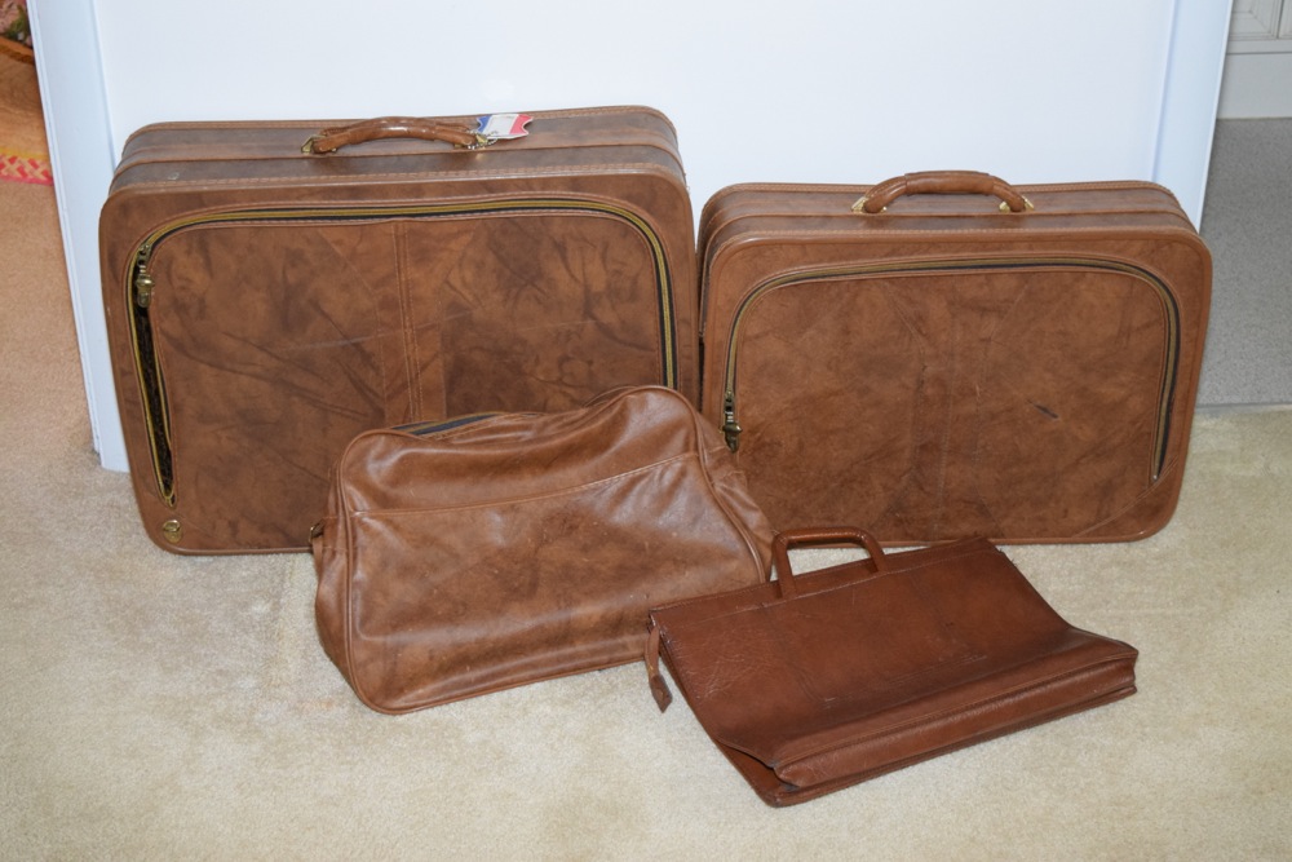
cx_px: 646
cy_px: 431
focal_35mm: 60
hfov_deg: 33.4
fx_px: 2153
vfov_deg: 22.6
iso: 3200
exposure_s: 1/60
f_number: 5
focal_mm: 40
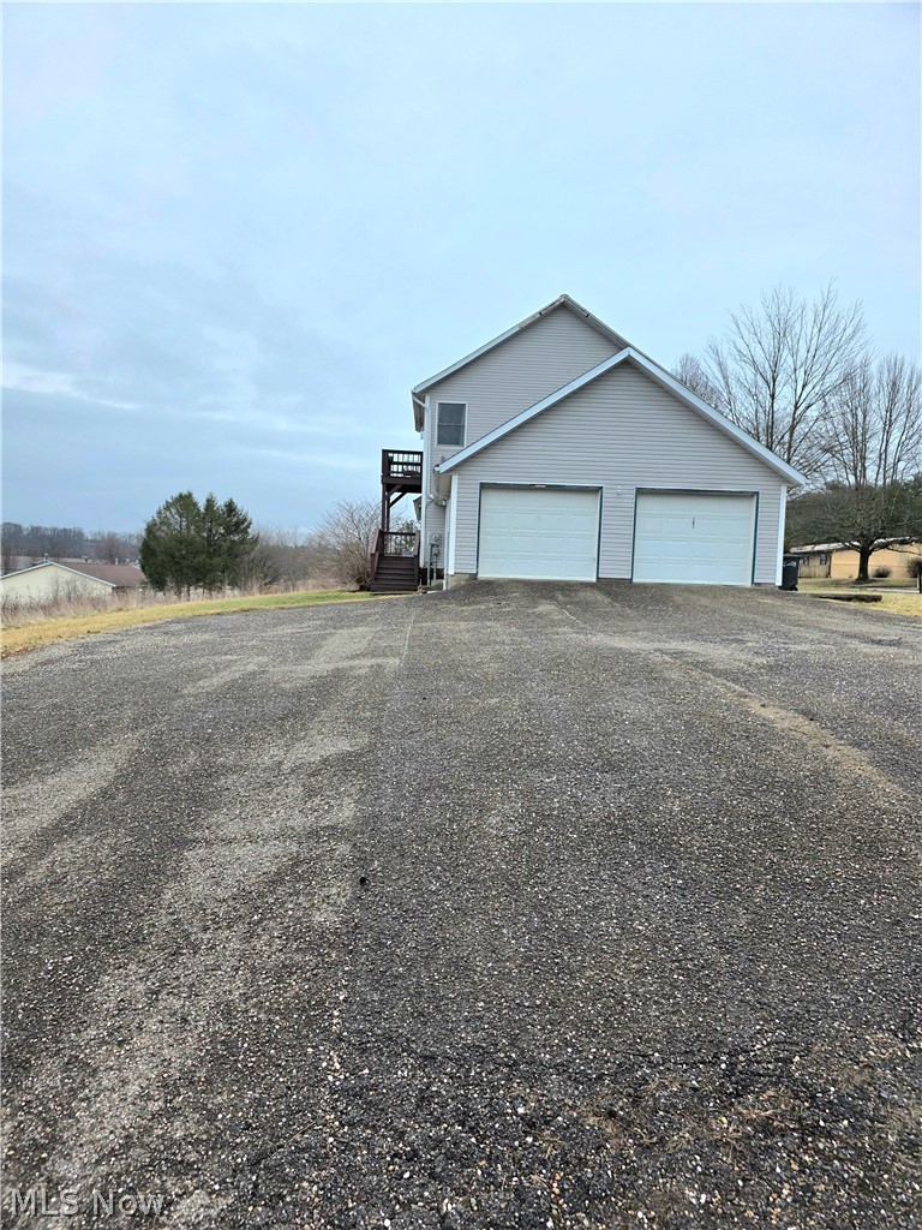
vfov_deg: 73.9
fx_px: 817
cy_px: 615
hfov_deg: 58.9
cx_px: 461
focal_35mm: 23
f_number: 1.7
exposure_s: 1/370
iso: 50
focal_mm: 6.3
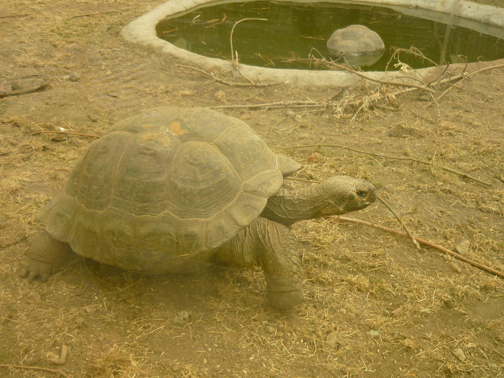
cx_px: 241
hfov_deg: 52.6
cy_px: 186
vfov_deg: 40.7
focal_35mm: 35
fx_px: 509
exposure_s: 1/250
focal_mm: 5.5
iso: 100
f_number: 2.8
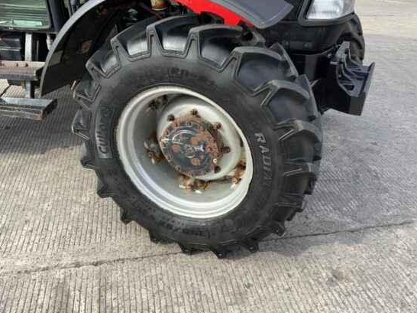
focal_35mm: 34
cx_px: 241
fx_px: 409
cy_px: 141
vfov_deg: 41.7
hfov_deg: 53.7
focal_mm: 3
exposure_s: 1/346
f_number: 1.8
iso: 16
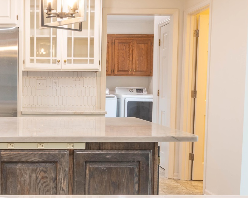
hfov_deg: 34.9
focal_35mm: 52
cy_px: 109
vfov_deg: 29.1
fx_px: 382
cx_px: 49
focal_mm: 15
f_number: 14
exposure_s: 1
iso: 100
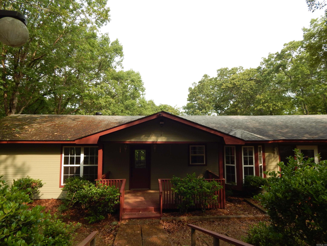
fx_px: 208
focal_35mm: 22
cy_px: 123
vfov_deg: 61.1
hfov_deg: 76.4
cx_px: 164
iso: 125
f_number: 3
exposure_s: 1/500
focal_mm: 4
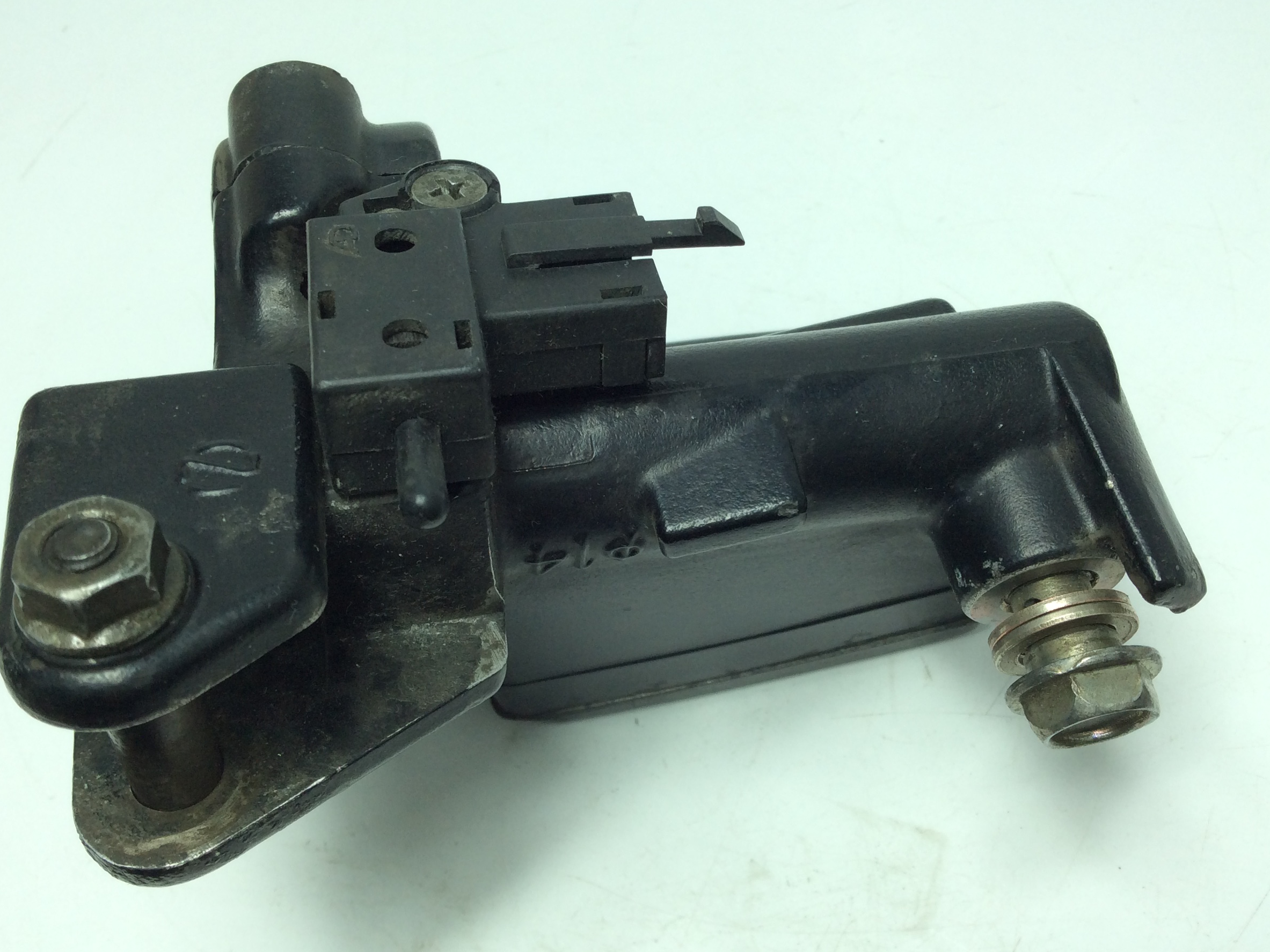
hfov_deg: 52.6
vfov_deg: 40.7
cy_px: 459
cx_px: 617
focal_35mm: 35
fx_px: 1284
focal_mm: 3.3
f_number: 2.4
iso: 32
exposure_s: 1/278
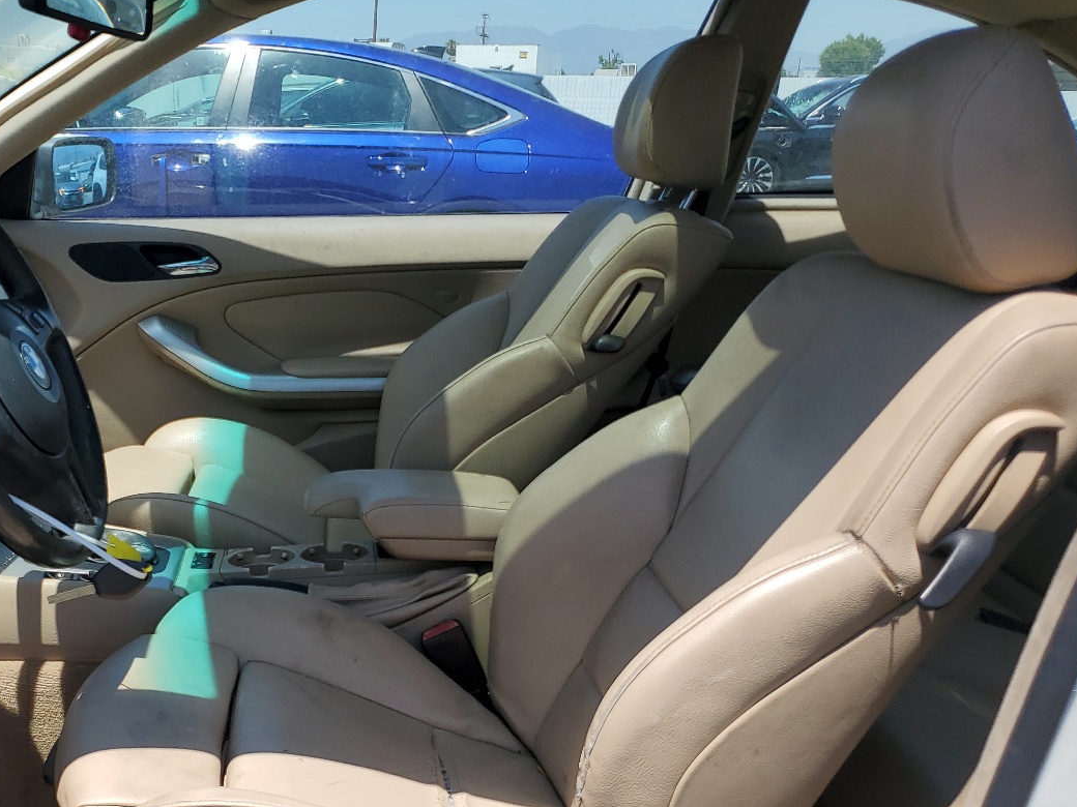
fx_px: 1245
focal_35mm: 40
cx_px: 305
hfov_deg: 45.6
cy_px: 593
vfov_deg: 35.3
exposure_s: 1/2500
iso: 50
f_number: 1.5
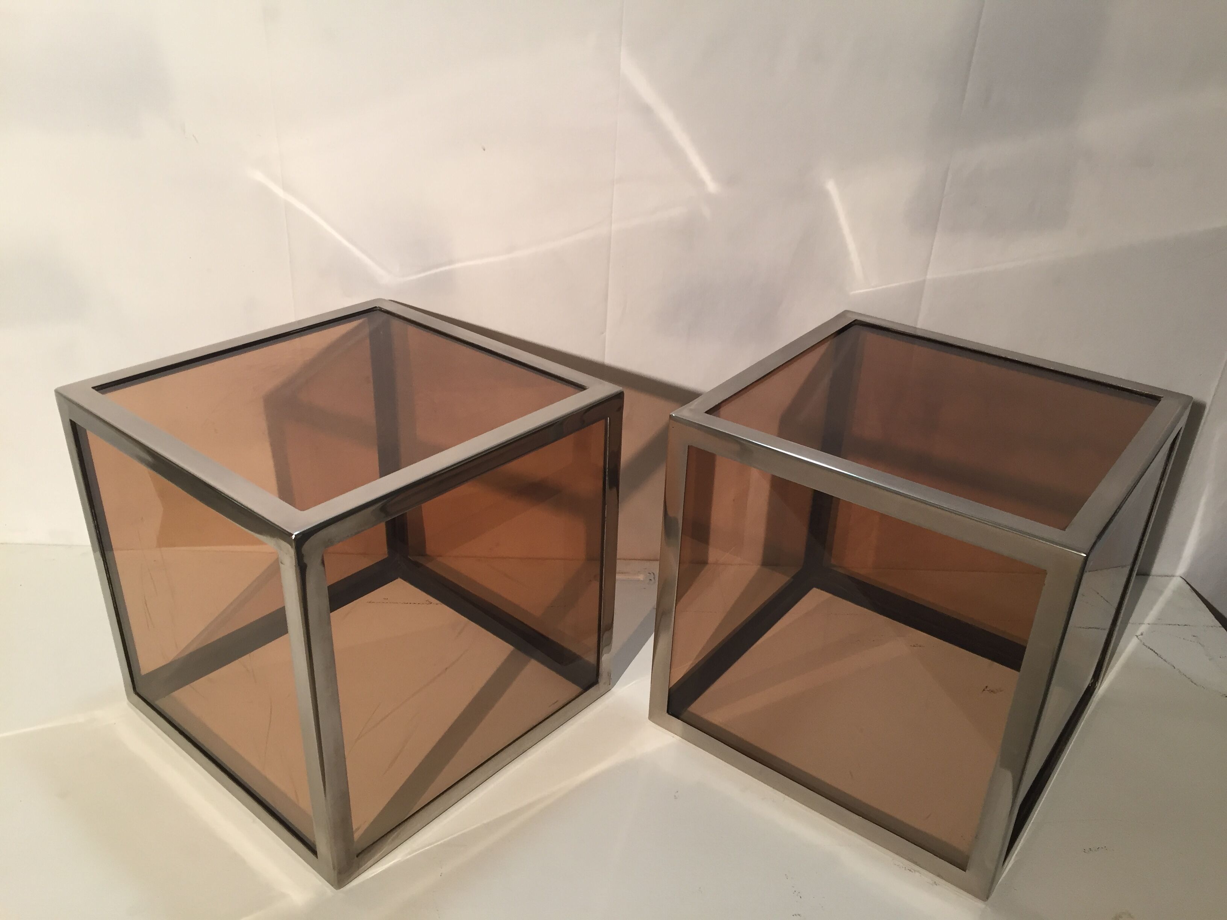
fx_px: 1028
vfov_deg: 48.2
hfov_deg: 61.7
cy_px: 460
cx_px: 614
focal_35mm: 29
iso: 80
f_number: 2.2
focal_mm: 4.15
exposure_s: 1/33
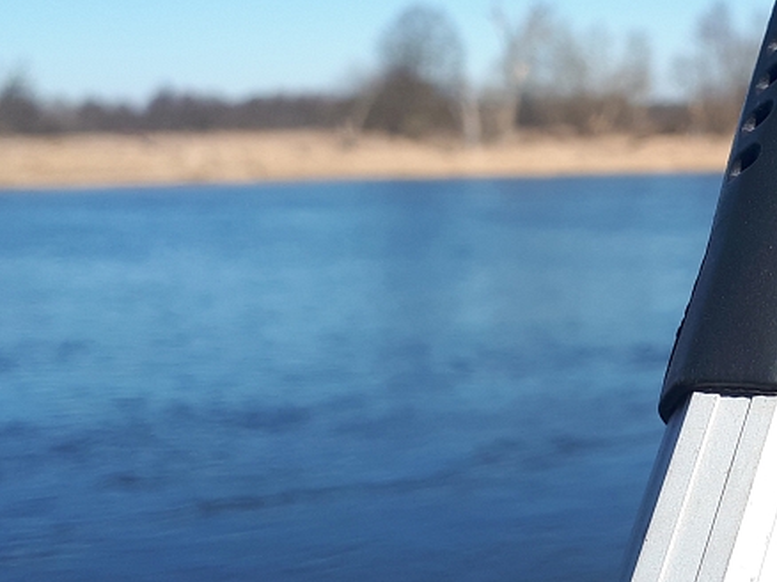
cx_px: 724
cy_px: 110
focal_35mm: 74
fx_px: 1660
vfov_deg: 19.7
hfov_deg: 25.4
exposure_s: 1/1199
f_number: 1.9
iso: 40
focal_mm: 3.6
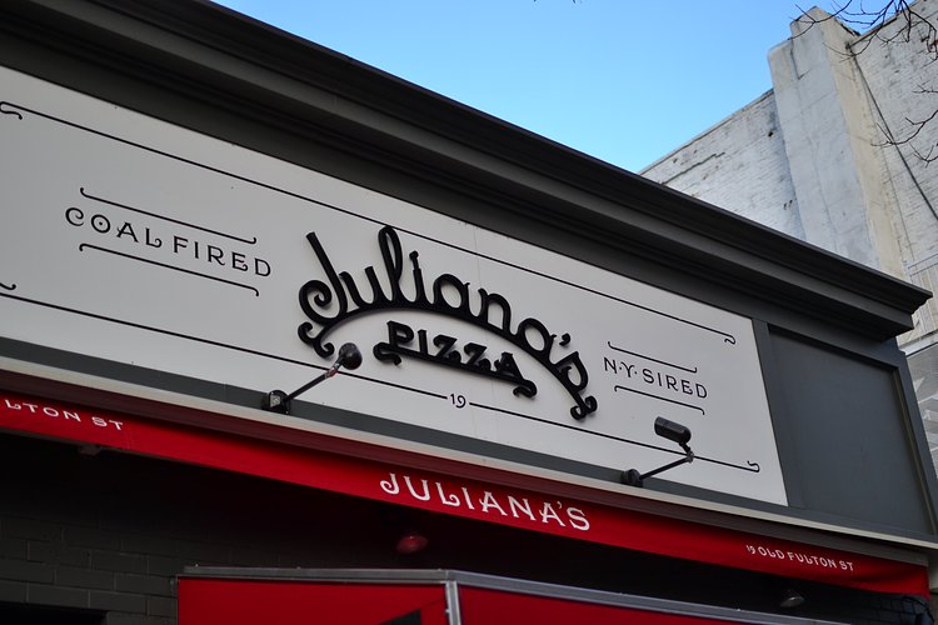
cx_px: 469
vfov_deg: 25.8
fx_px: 1368
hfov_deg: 37.9
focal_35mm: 52
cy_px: 312
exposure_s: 1/1600
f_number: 1.8
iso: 200
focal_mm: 35
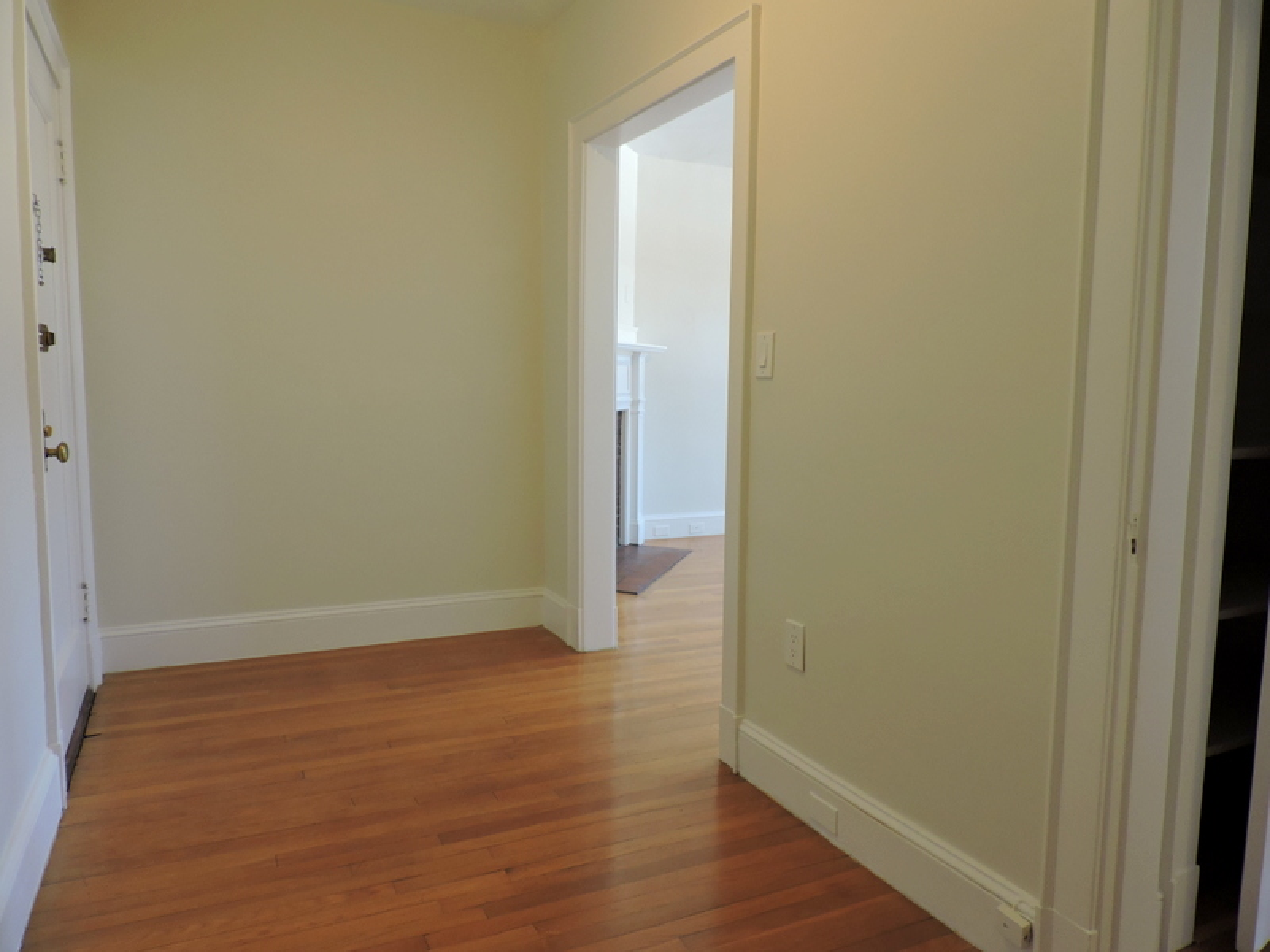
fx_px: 881
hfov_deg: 71.6
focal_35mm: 24
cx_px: 635
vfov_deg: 56.8
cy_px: 476
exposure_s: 1/30
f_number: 3
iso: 200
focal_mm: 4.3
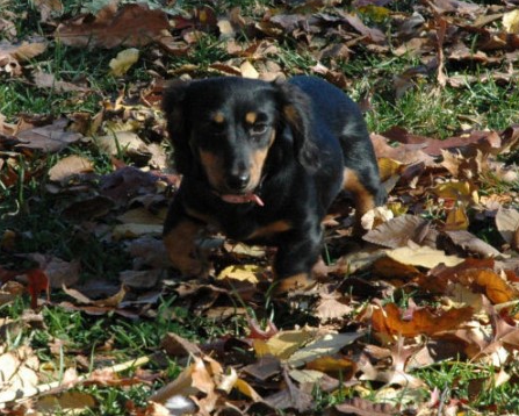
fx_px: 2443
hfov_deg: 12.1
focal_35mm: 159
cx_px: 136
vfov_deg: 9.7
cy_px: 177
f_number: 10
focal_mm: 70
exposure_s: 1/400
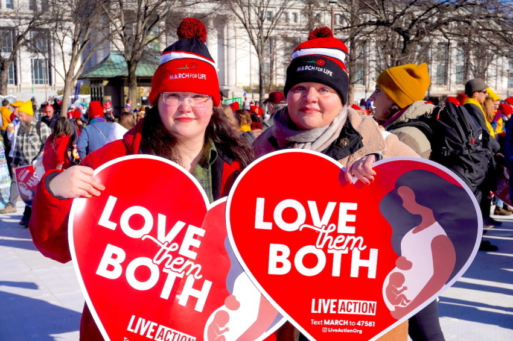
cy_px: 170
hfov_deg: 41.1
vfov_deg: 28.1
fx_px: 684
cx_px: 256
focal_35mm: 48
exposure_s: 1/500
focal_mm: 32
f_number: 8
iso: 100
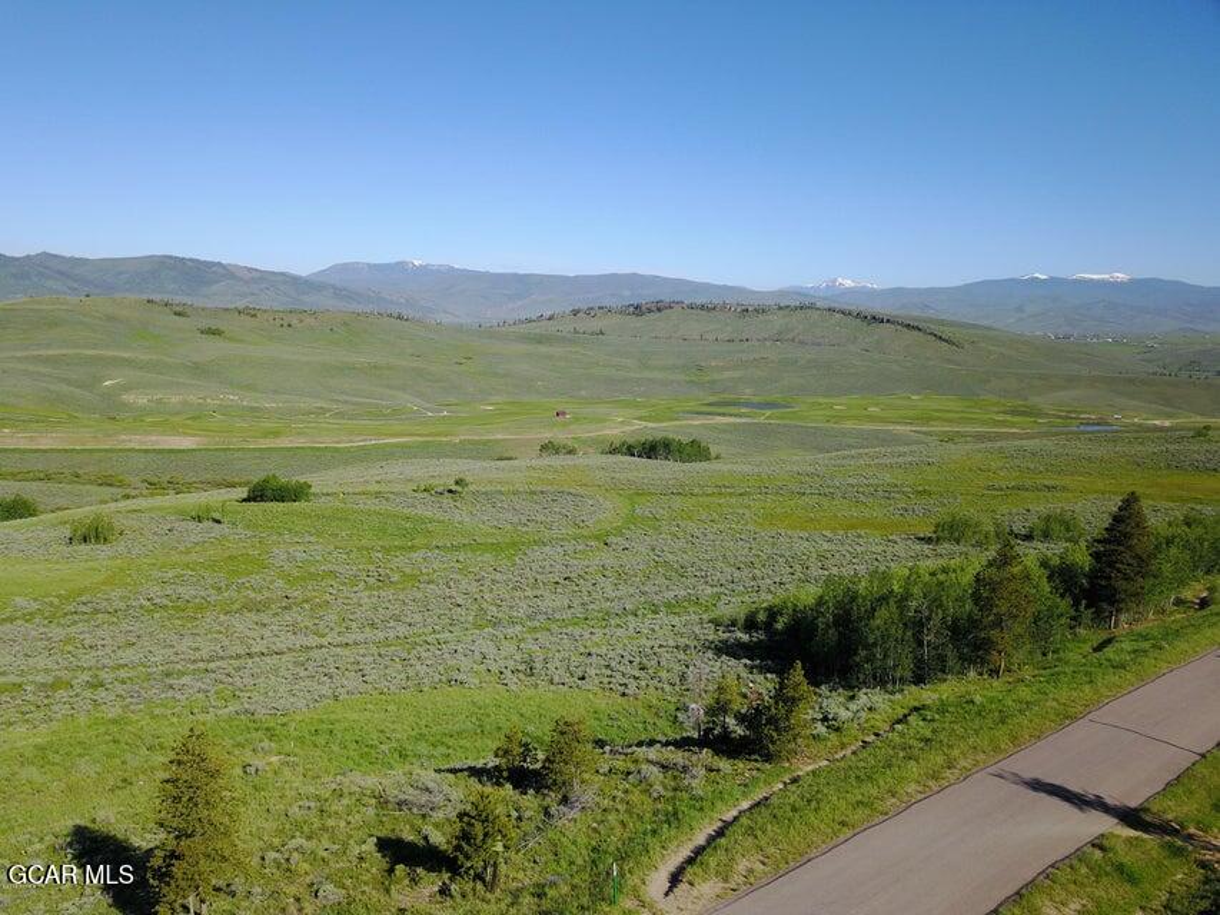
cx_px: 610
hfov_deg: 67.3
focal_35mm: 26
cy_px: 458
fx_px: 916
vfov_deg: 53.1
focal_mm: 4.73
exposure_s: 1/1397
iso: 100
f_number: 2.2
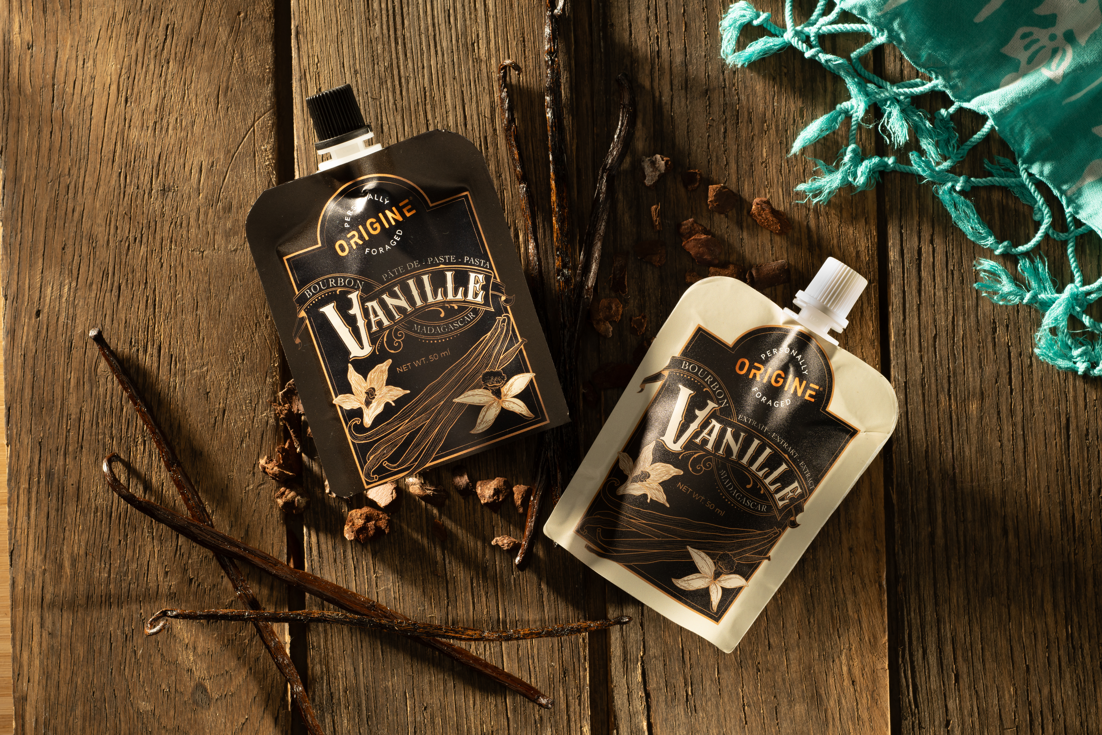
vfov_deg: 16.1
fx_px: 2602
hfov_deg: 23.9
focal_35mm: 85
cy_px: 368
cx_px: 551
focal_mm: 85
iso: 200
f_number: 12
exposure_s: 1/200
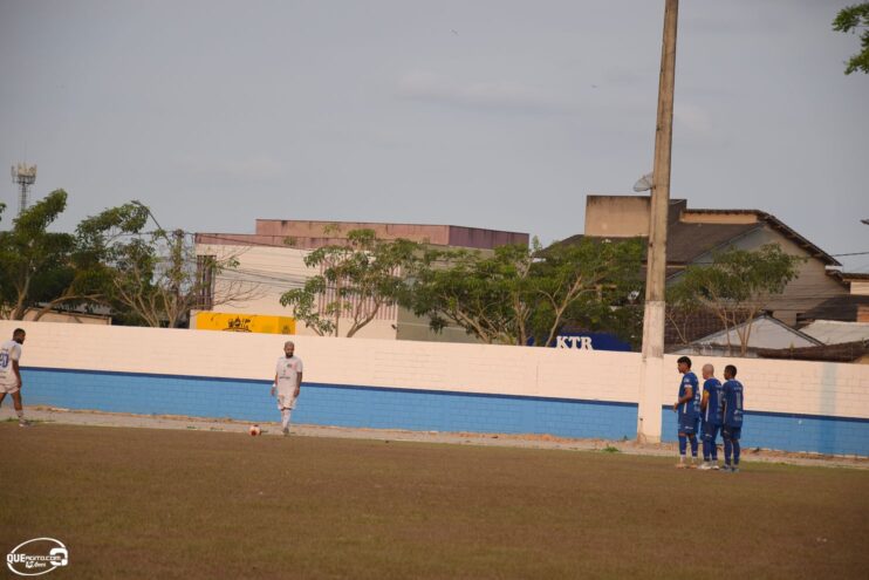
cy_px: 290
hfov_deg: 13.0
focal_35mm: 158
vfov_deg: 8.7
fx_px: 3802
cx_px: 434
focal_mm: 105
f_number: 6.3
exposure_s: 1/640
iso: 200
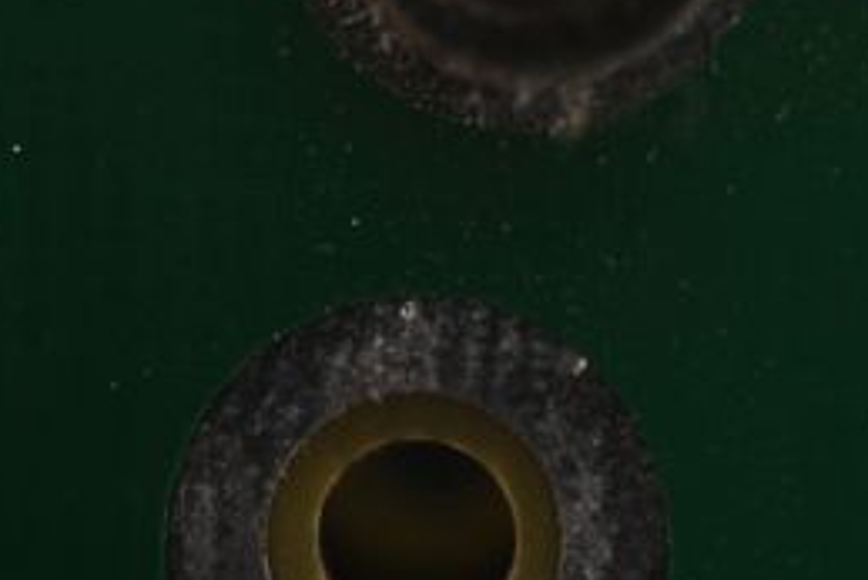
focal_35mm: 135
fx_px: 3257
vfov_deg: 10.0
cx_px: 506
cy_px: -178
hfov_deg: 15.2
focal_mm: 50
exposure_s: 1/125
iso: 320
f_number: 8
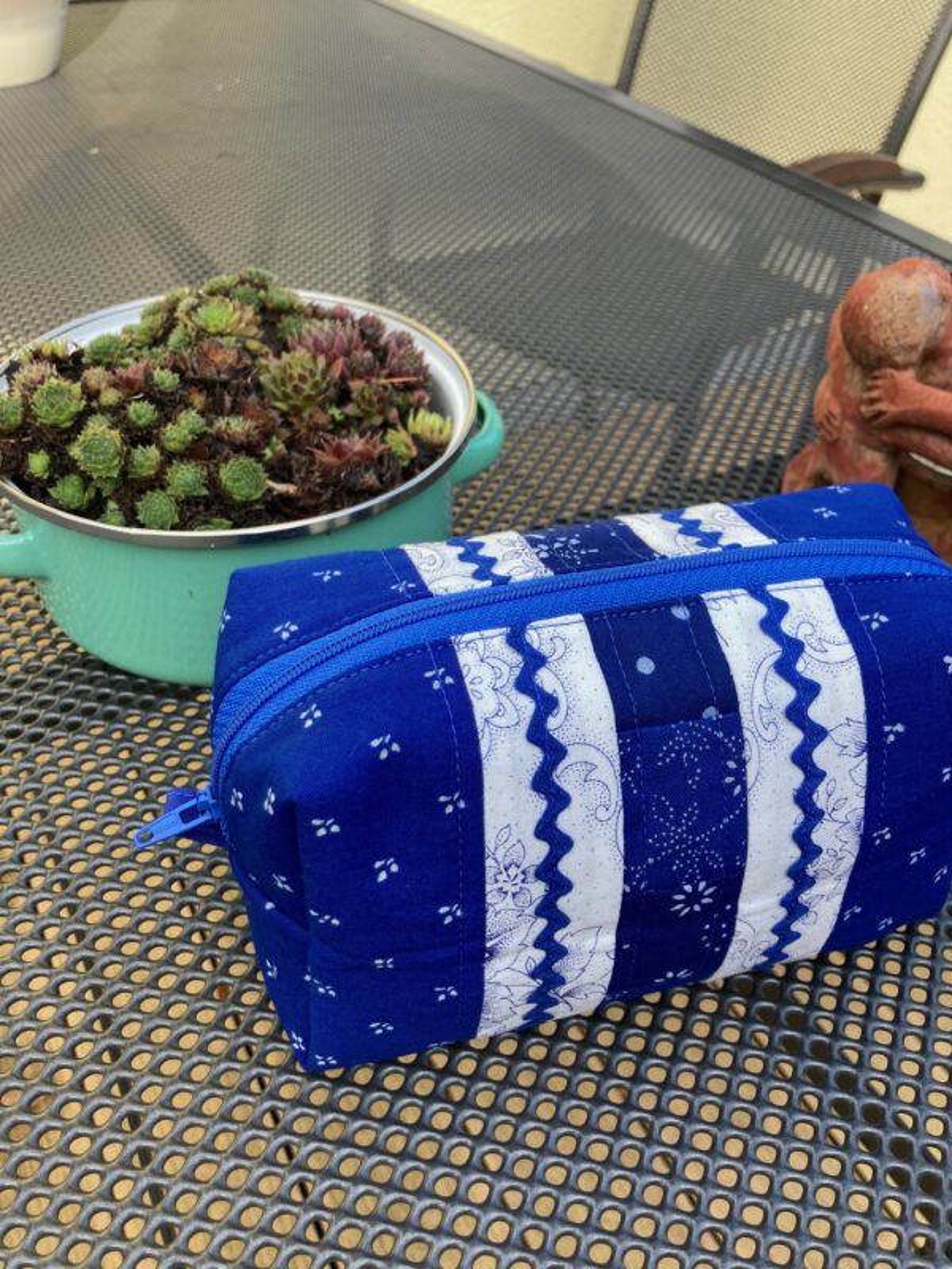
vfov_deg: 63.4
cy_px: 634
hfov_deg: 49.7
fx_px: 1027
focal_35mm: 28
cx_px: 476
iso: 20
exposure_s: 1/171
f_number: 1.8
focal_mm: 3.99
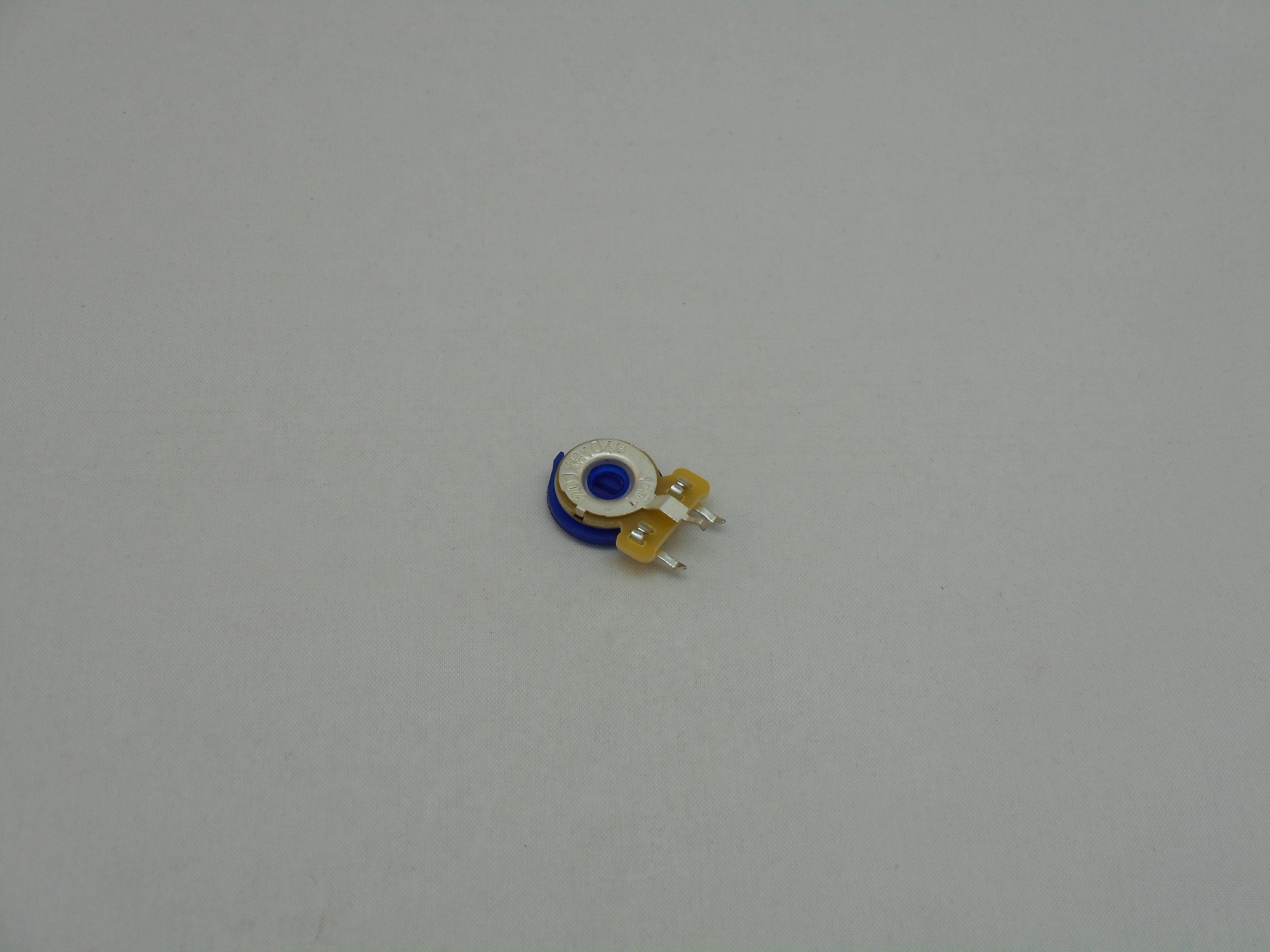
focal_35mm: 77
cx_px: 635
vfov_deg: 19.1
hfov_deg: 25.3
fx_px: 2825
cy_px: 476
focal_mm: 13.8
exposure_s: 1/40
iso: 80
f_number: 5.5
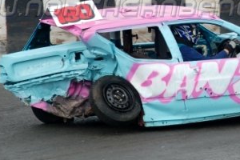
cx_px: 184
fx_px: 2027
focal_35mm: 304
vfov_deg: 4.5
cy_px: 10
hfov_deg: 6.8
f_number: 5.6
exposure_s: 1/640
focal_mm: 95
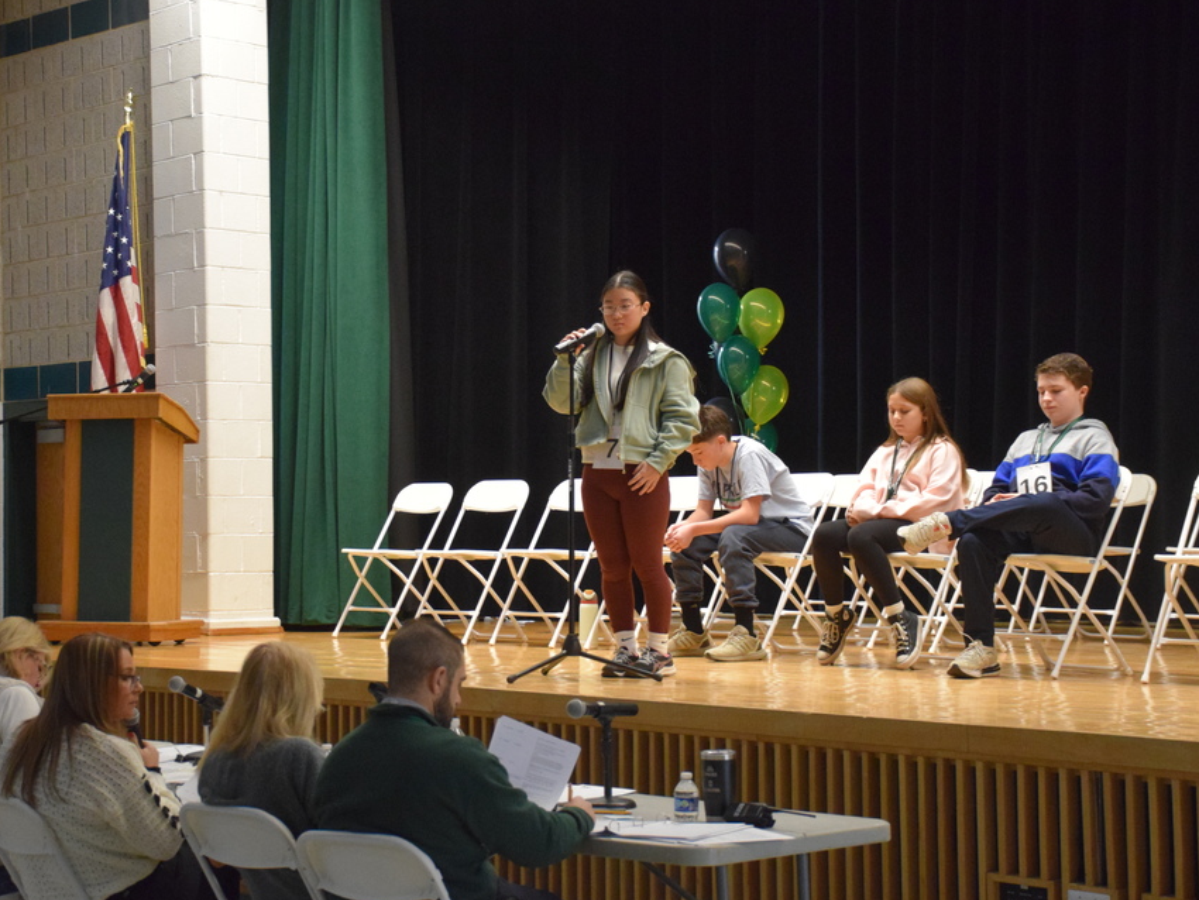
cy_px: 452
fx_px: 2287
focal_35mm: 66
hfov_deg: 29.4
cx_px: 536
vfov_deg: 22.3
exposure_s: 1/60
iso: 3600
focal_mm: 38
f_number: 4.2
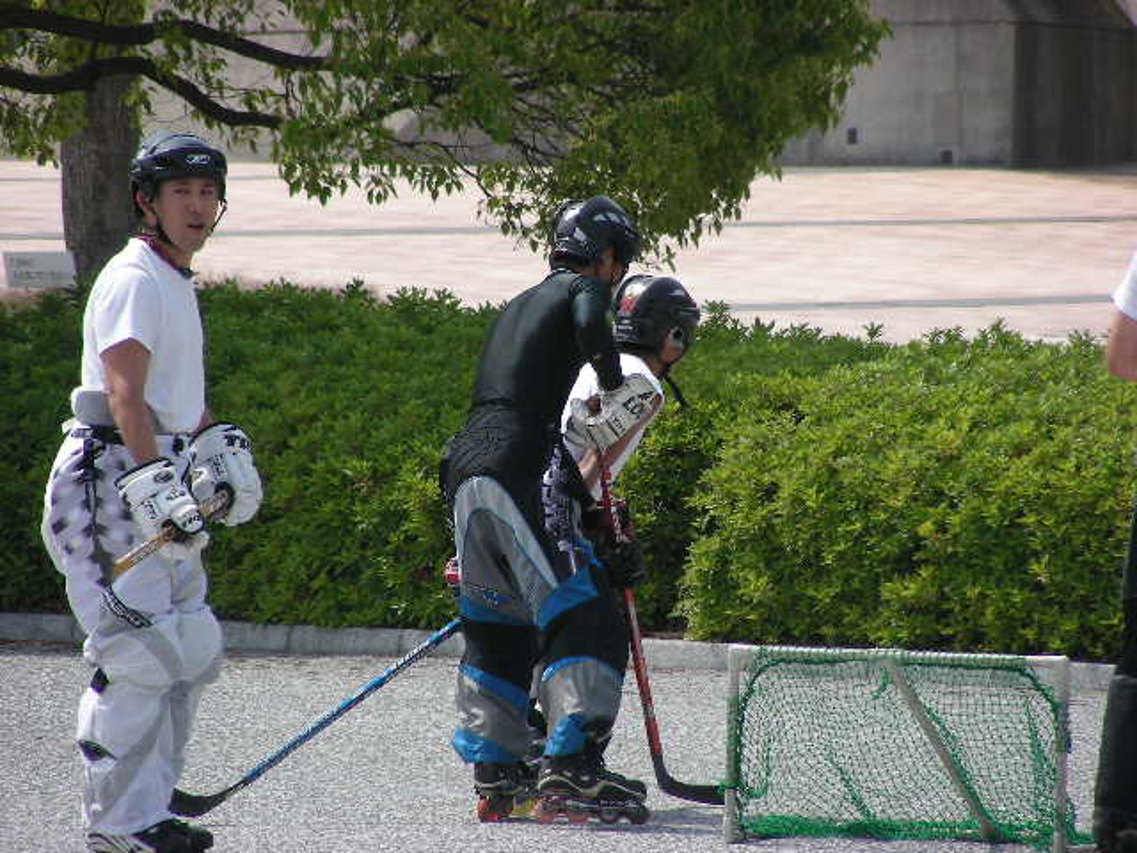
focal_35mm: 380
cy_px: 426
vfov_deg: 3.9
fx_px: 12482
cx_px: 568
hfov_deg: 5.2
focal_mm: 63.3
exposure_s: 1/410
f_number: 4
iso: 50
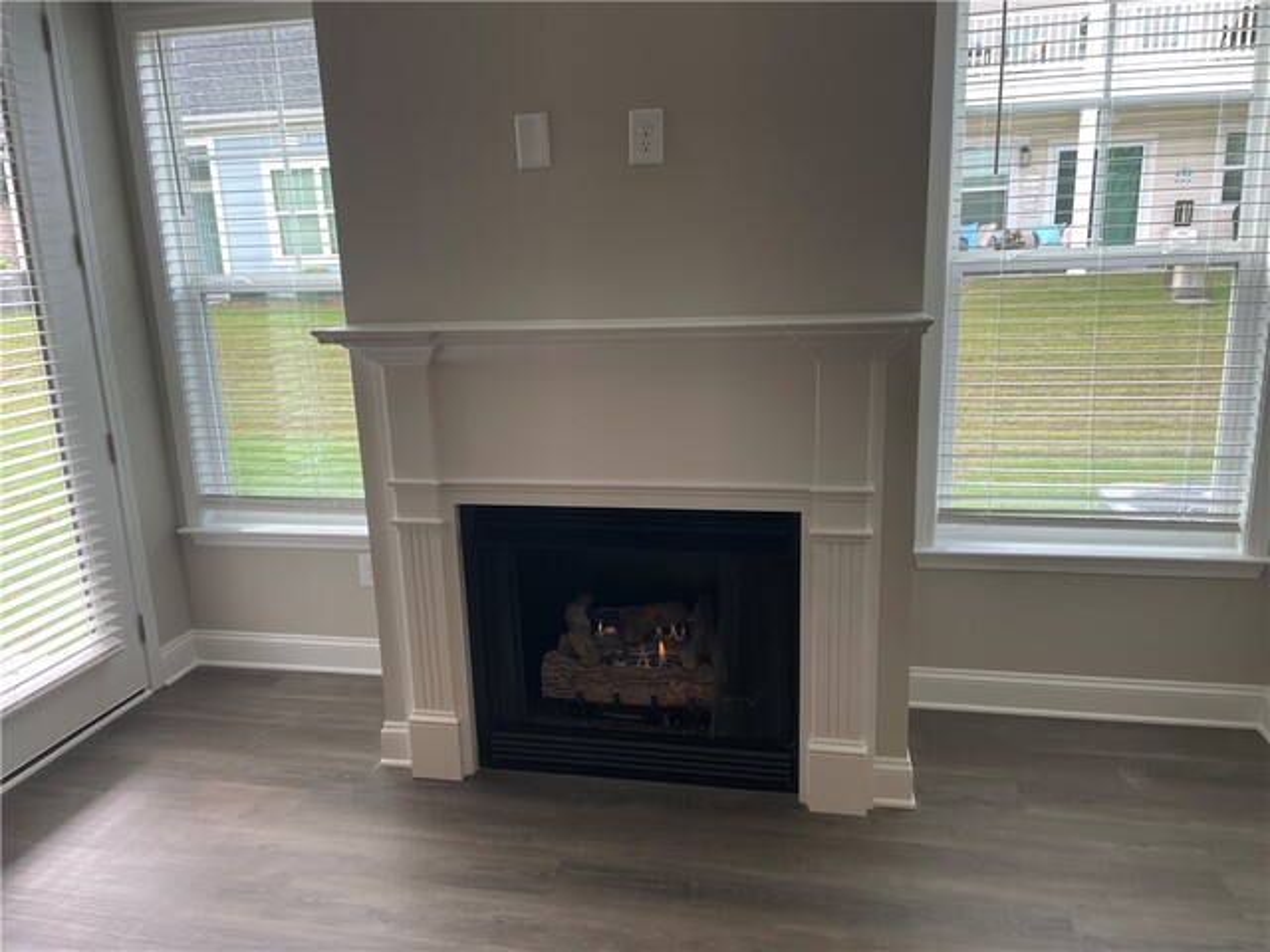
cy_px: 476
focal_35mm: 26
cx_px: 635
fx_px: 954
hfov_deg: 67.3
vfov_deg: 53.1
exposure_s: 1/120
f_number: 1.6
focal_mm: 4.2
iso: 64
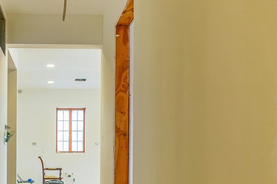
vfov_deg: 28.8
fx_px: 346
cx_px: 63
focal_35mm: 45
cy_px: 160
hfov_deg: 42.0
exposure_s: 1/20
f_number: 8
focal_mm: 16
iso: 100
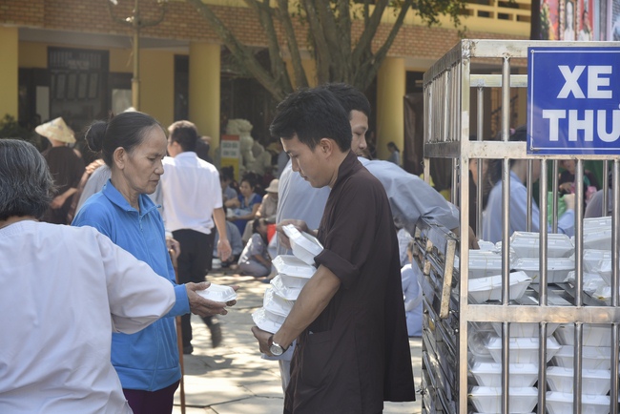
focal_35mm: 85
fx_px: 1464
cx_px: 310
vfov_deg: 16.1
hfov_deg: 23.9
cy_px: 207
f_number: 9
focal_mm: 85
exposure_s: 1/40
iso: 100
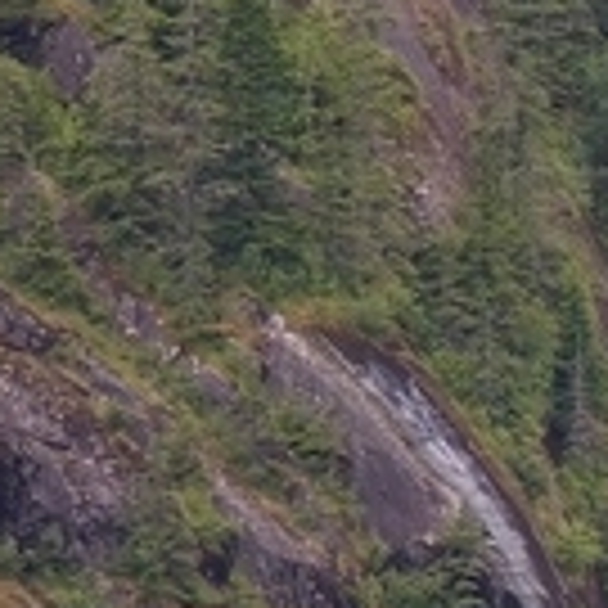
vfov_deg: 1.8
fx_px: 19156
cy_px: 608
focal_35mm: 964
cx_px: 1320
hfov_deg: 1.8
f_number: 4
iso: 125
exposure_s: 1/250
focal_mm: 120
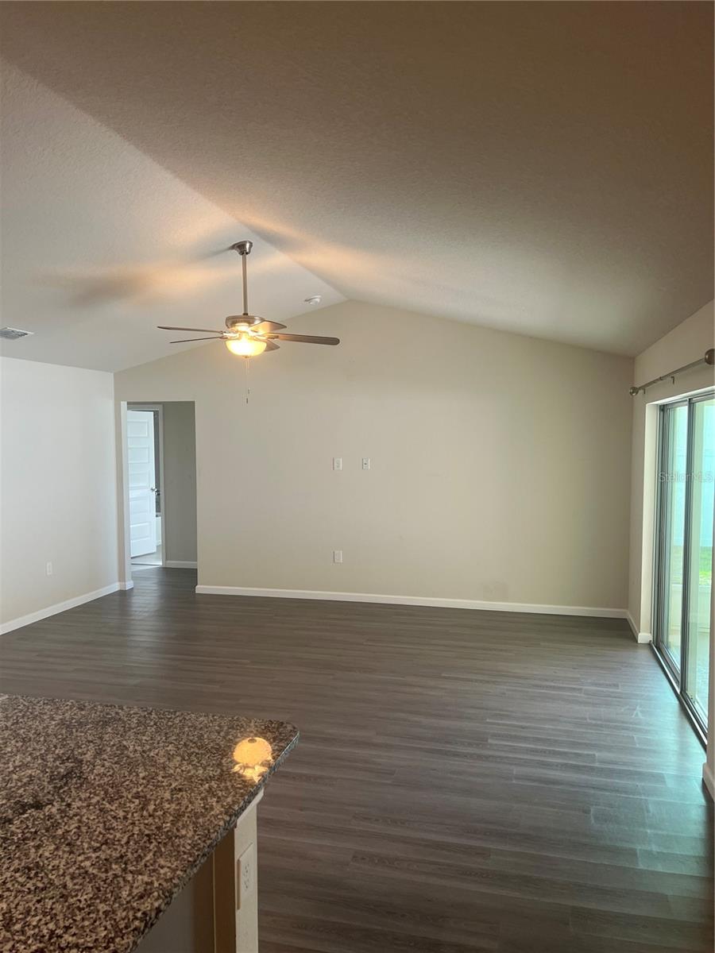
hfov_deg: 53.1
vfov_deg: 67.3
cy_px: 476
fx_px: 716
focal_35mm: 26
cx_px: 358
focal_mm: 5.7
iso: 80
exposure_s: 1/60
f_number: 1.5
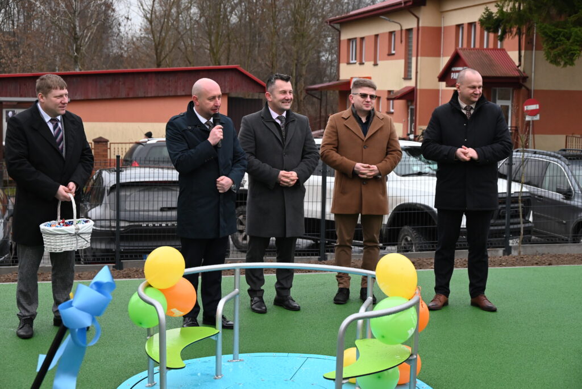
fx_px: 954
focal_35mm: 59
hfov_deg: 33.9
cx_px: 291
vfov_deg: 23.0
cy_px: 194
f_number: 6
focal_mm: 59
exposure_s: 1/200
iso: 3200
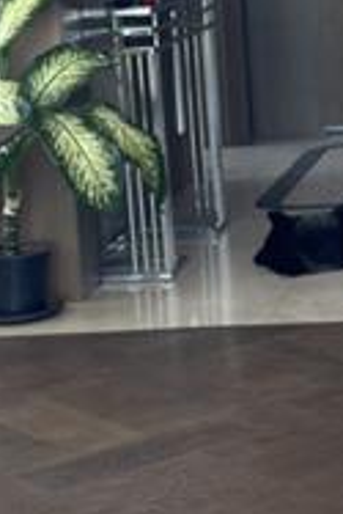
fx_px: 1926
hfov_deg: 9.9
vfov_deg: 15.1
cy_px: 115
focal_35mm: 135
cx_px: 510
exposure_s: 1/95
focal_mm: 6.86
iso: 125
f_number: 1.78
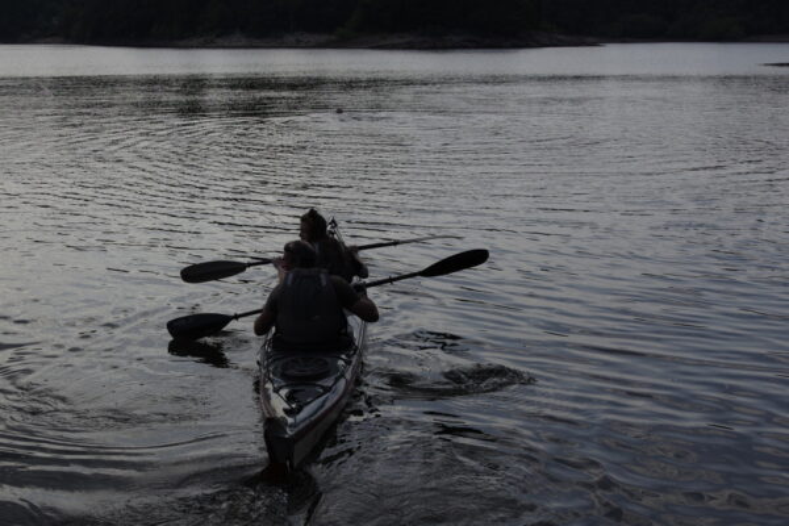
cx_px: 394
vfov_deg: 34.2
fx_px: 855
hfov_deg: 49.6
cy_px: 263
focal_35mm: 39
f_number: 7.1
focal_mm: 26
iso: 160
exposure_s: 1/640
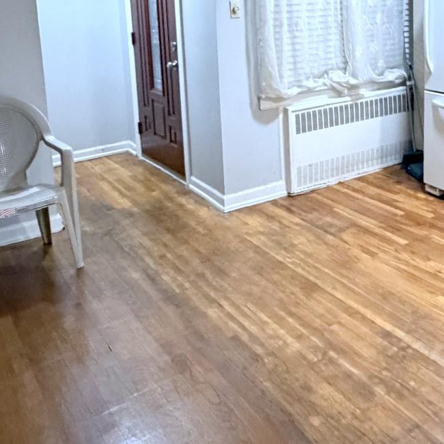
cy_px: 66
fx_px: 566
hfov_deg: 42.4
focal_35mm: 39
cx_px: 290
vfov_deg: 40.4
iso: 1000
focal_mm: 2.22
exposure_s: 1/60
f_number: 2.2
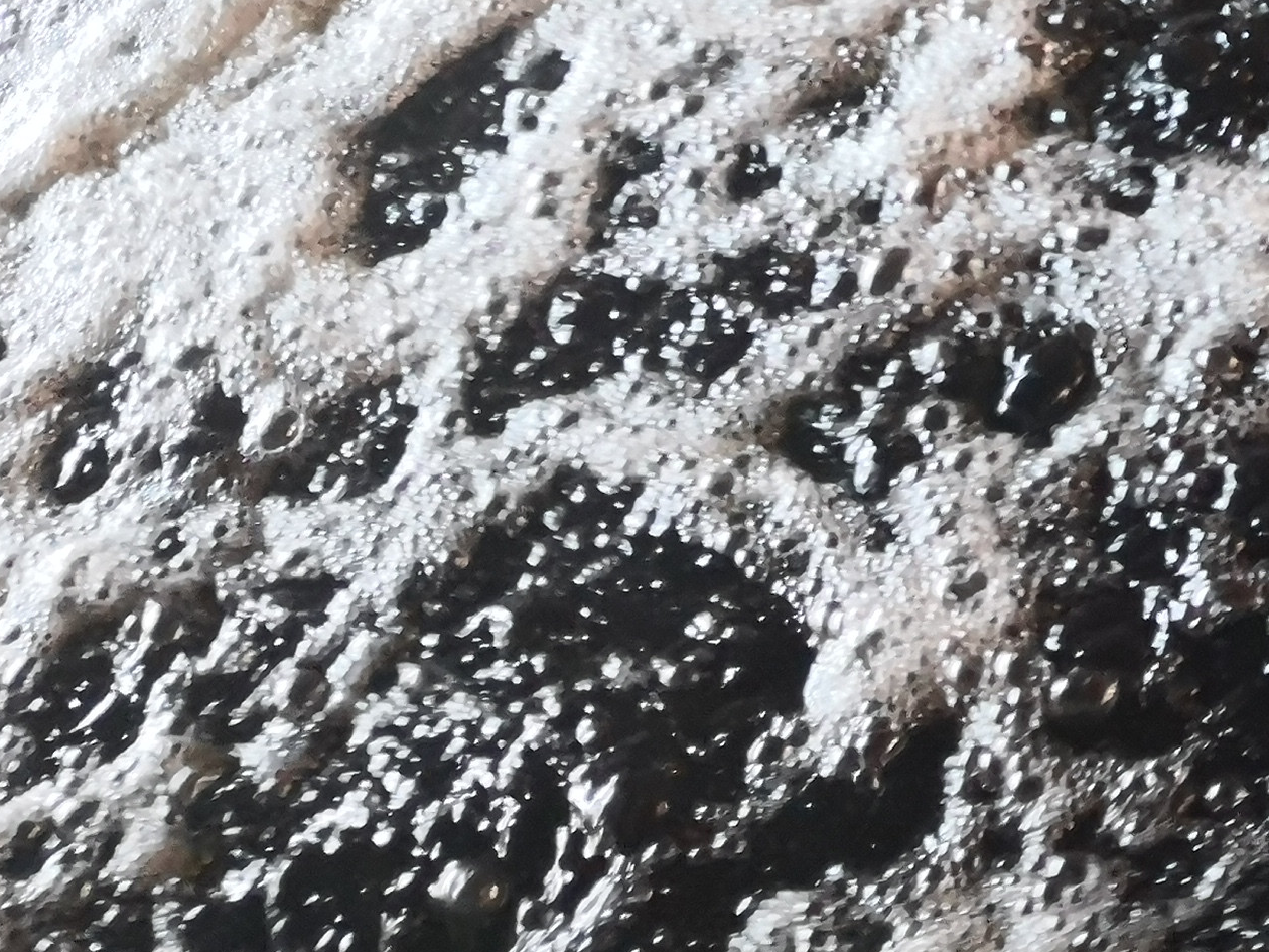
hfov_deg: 20.5
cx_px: 1760
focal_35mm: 85
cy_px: -396
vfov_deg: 16.1
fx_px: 3116
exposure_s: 1/100
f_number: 1.6
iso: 640
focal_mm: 3.95
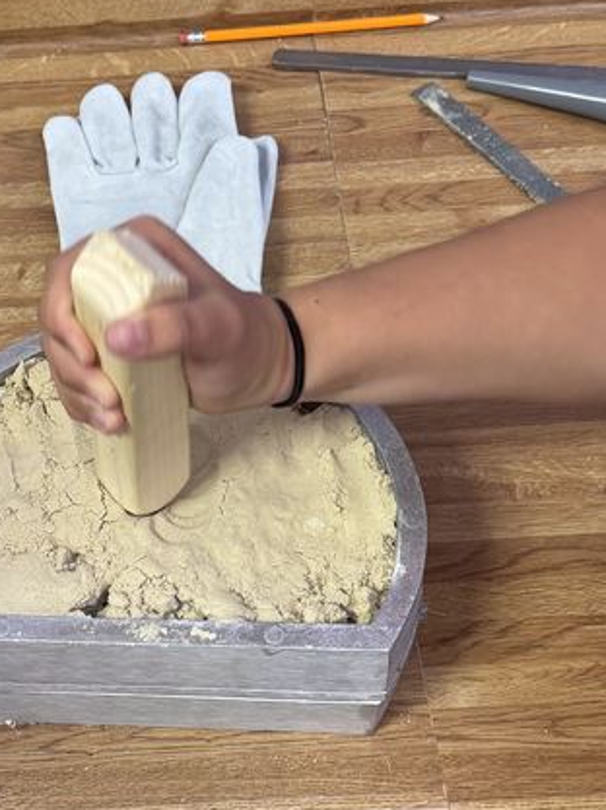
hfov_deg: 24.5
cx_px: 148
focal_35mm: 59
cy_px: 476
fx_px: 1379
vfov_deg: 32.7
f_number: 1.78
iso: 200
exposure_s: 1/60
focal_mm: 6.76
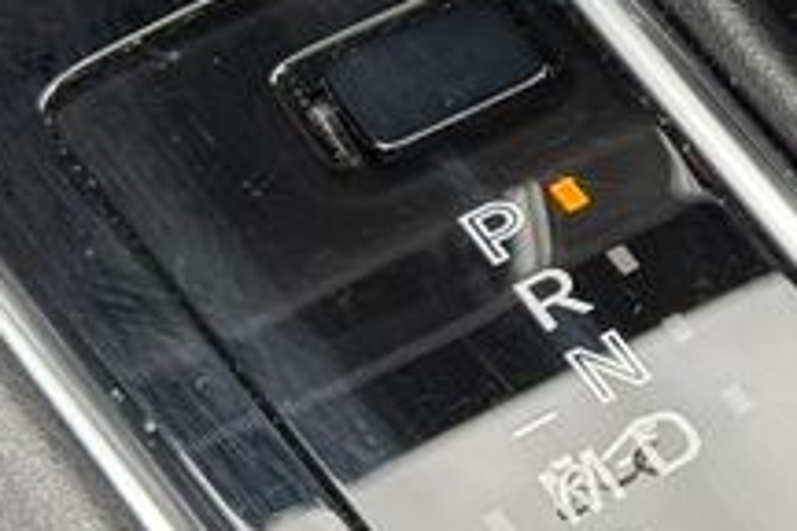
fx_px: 4095
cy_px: -129
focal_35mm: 185
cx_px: 1277
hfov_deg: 10.6
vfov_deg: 7.4
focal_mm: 6.76
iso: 200
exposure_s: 1/121
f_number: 1.78
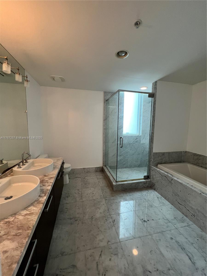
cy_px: 138
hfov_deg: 89.9
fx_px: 104
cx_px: 104
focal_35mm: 13
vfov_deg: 106.2
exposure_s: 1/60
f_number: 1.8
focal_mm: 1.57
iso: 125
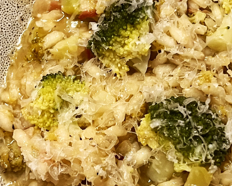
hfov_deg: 20.8
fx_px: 632
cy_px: 71
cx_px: 120
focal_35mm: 92
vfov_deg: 16.7
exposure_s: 1/50
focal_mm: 5.7
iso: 400
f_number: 1.5
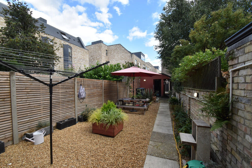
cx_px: 126
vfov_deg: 77.3
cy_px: 84
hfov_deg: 100.4
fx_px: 105
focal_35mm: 15
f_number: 10
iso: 360
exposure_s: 1/200
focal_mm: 10
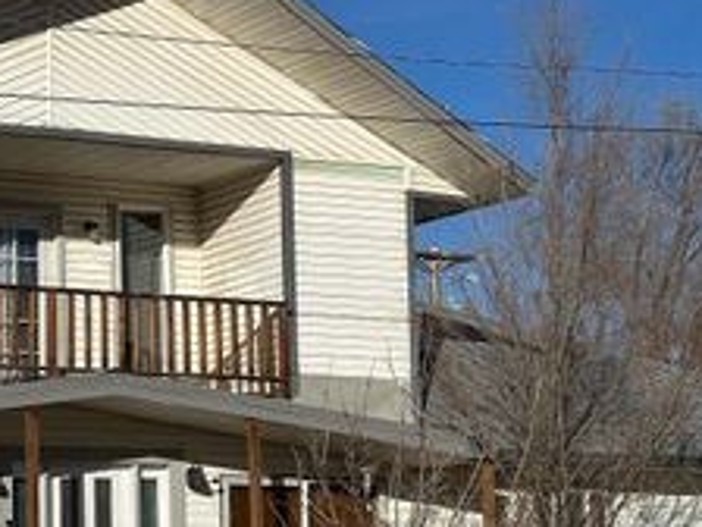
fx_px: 2170
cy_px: 274
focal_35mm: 107
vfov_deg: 13.8
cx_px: 0
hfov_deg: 17.9
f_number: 1.78
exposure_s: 1/10870
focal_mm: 6.86
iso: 64
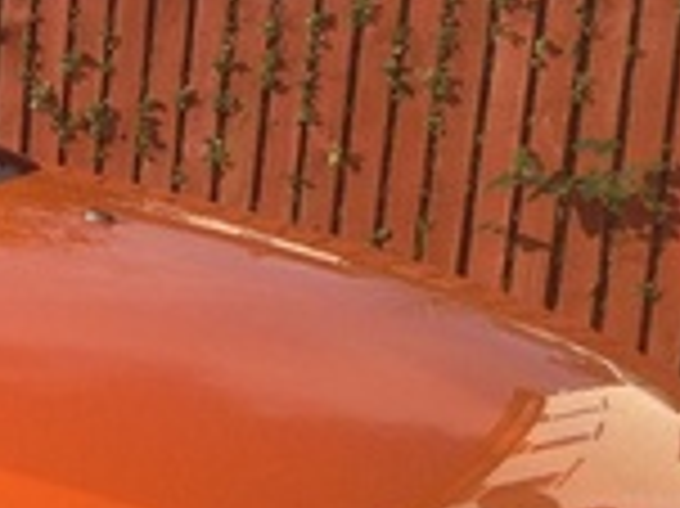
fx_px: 2748
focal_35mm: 140
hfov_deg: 12.6
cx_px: -635
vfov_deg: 10.5
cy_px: 562
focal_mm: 4.12
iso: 64
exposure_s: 1/1595
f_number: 2.4
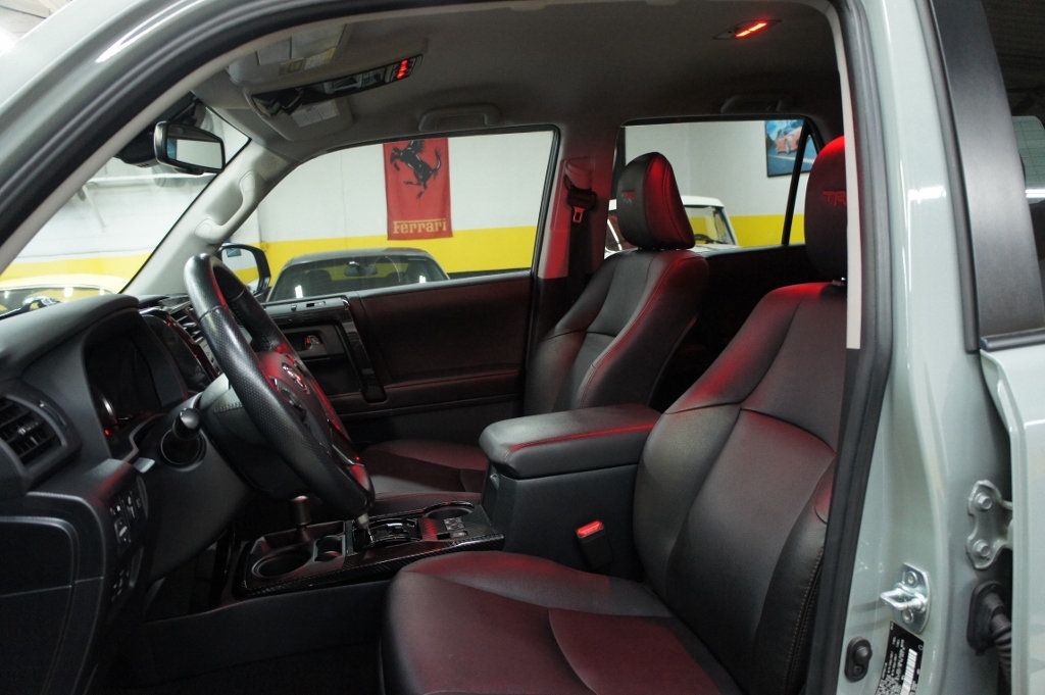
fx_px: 783
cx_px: 522
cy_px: 348
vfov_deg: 47.9
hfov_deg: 67.4
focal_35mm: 27
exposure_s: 1/40
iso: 1600
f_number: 3.5
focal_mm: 18
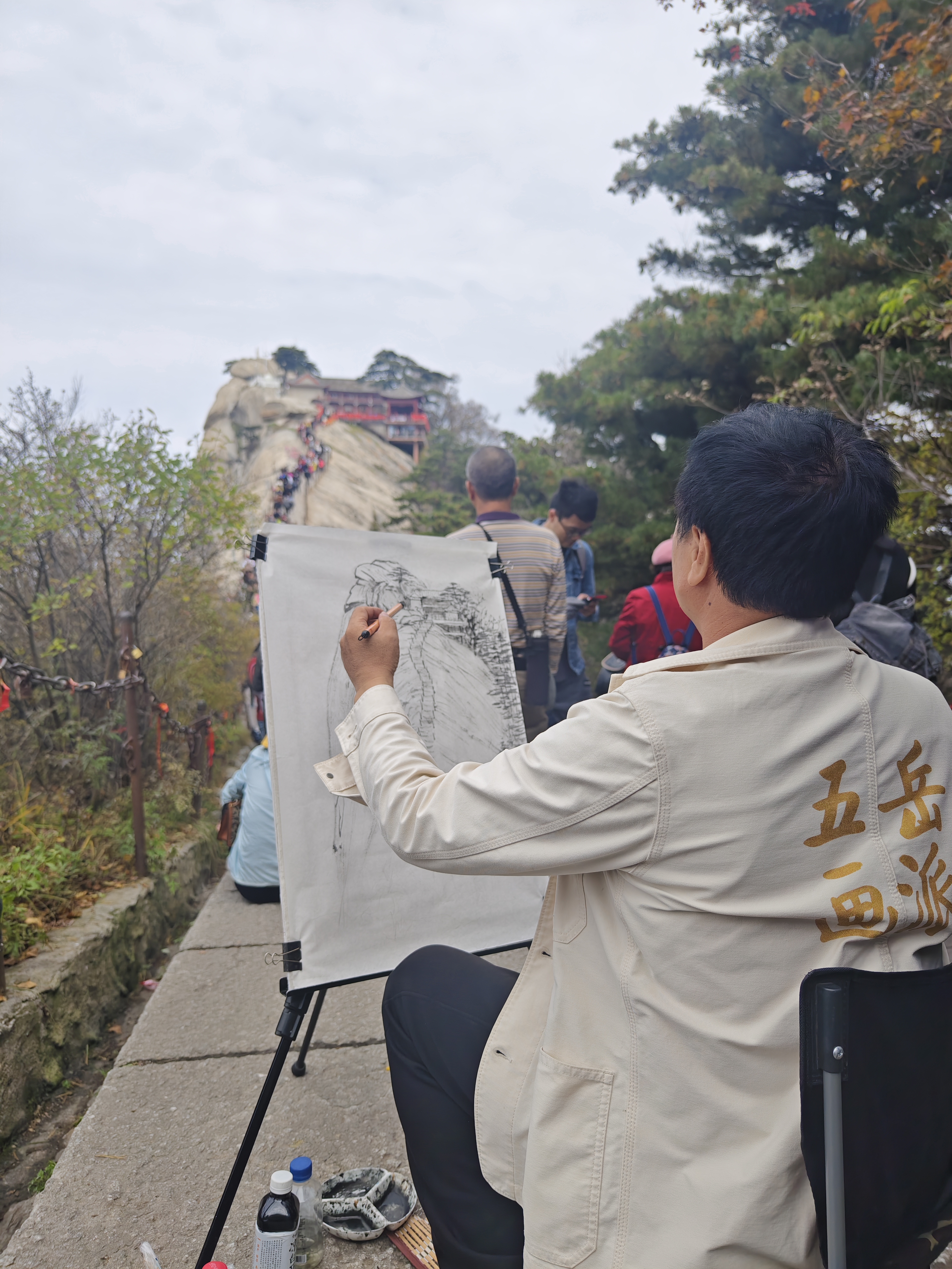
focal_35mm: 23
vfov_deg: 73.9
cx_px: 476
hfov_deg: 58.9
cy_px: 634
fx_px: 843
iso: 50
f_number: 1.75
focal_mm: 8.67
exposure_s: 1/2088
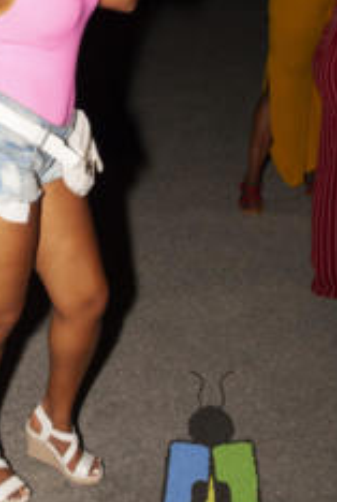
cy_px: 101
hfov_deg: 20.8
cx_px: 18
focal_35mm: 64
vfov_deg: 30.6
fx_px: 895
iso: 200
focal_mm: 20
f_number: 4
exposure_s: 1/60
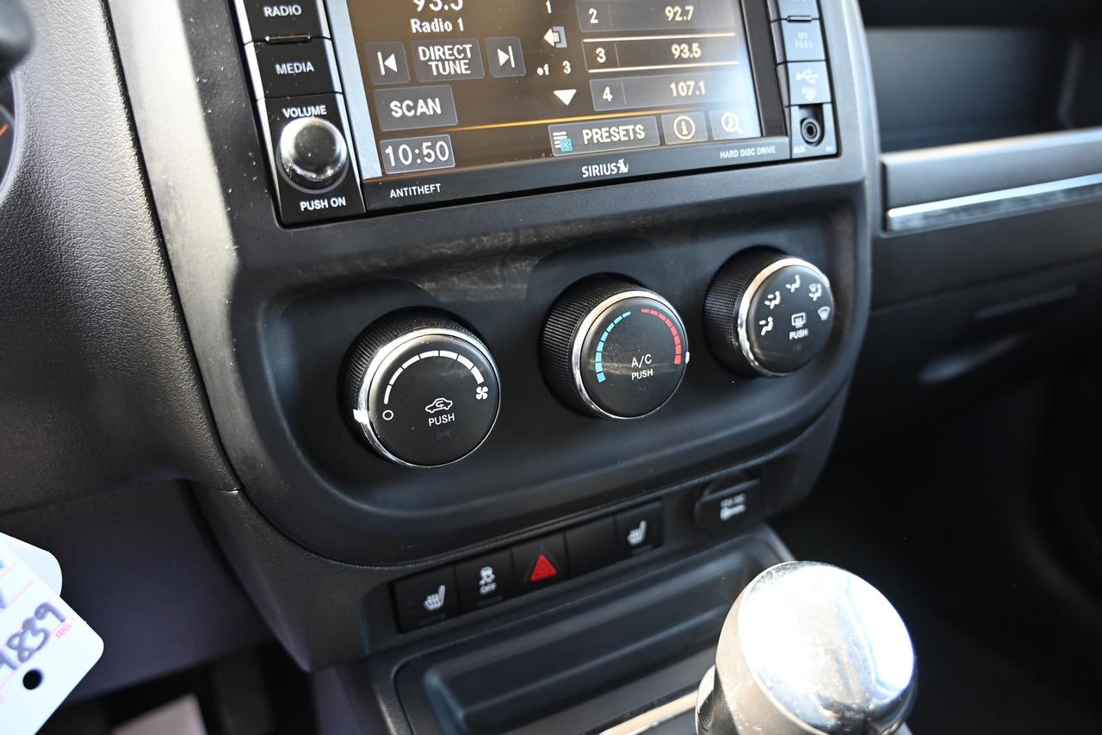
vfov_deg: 53.1
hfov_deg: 73.8
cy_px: 368
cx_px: 551
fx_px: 735
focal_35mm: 24
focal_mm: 24
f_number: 4
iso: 1400
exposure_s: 1/125
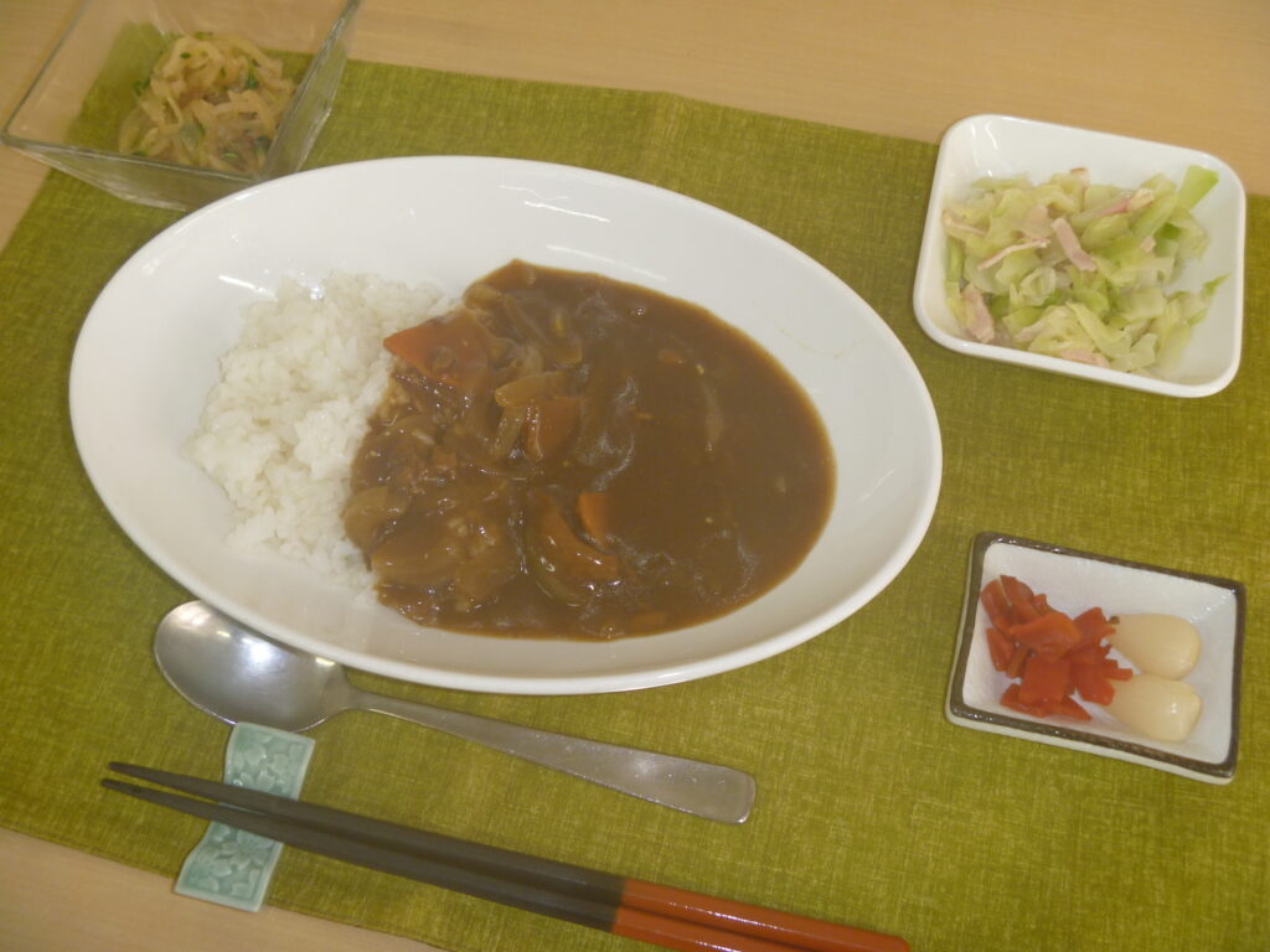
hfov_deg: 52.6
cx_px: 635
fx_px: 1284
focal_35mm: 35
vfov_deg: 40.7
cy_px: 476
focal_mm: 6.3
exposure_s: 1/30
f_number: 3.5
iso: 100
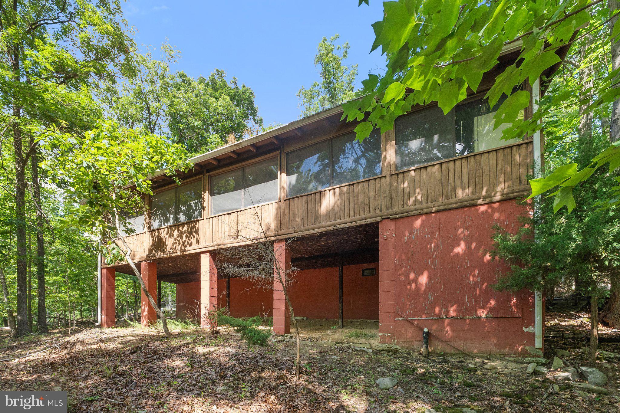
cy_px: 206
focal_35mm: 15
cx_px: 310
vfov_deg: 77.3
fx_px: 258
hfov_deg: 100.4
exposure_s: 1/125
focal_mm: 10
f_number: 8
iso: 640
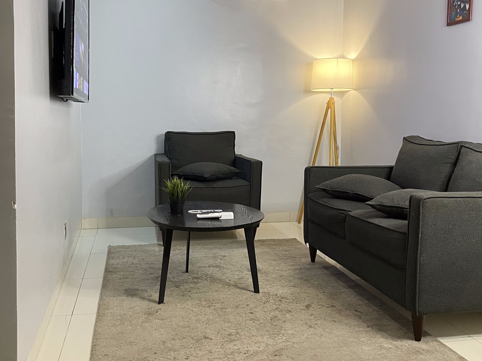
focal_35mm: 37
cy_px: 164
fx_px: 515
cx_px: 230
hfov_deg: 50.1
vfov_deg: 38.6
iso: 250
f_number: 1.6
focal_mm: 4.2
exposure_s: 1/50
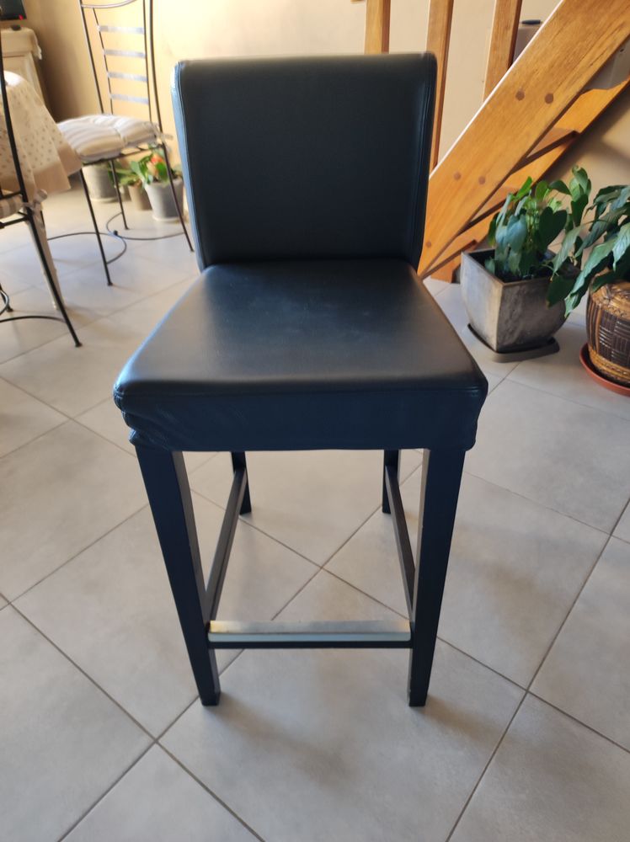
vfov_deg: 69.4
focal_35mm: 25
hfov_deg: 54.8
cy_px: 421
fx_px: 608
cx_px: 315
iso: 357
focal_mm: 4.7
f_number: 1.79
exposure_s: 1/33
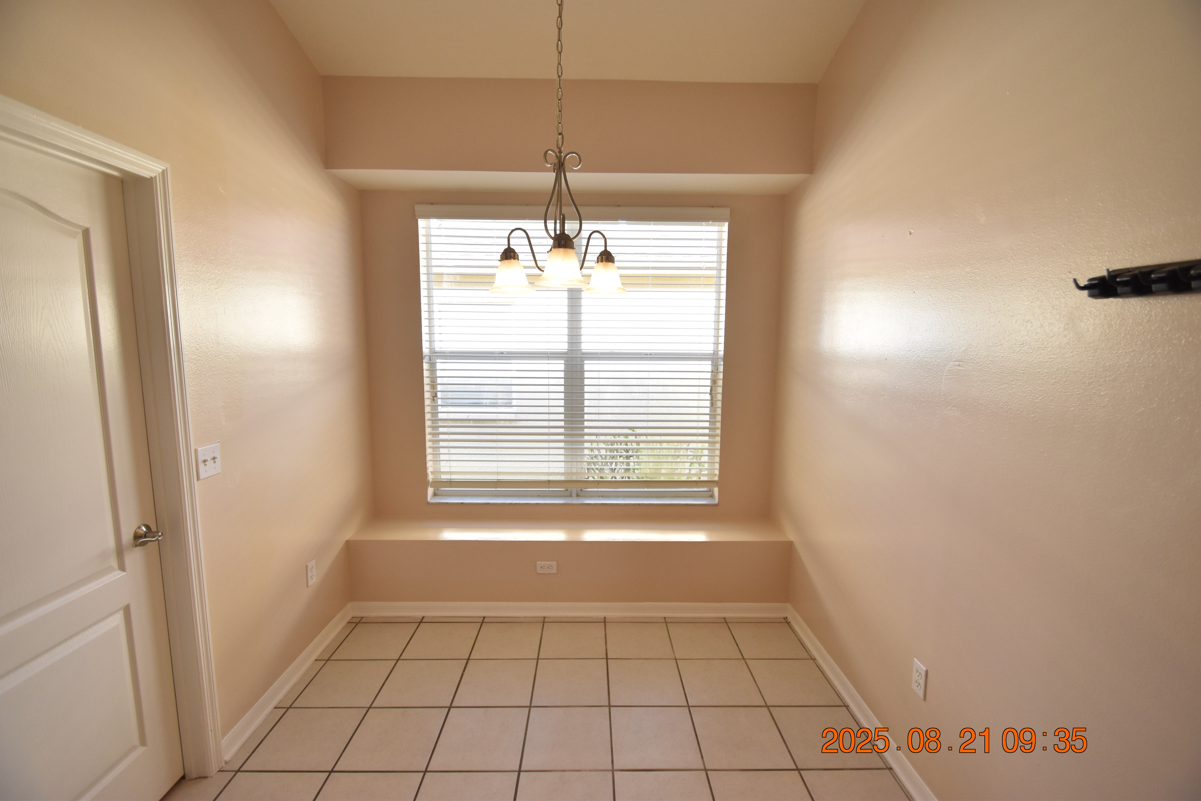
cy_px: 400
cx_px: 600
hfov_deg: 100.4
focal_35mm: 15
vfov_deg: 77.3
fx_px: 500
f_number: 3.5
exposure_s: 1/500
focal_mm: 10
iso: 800
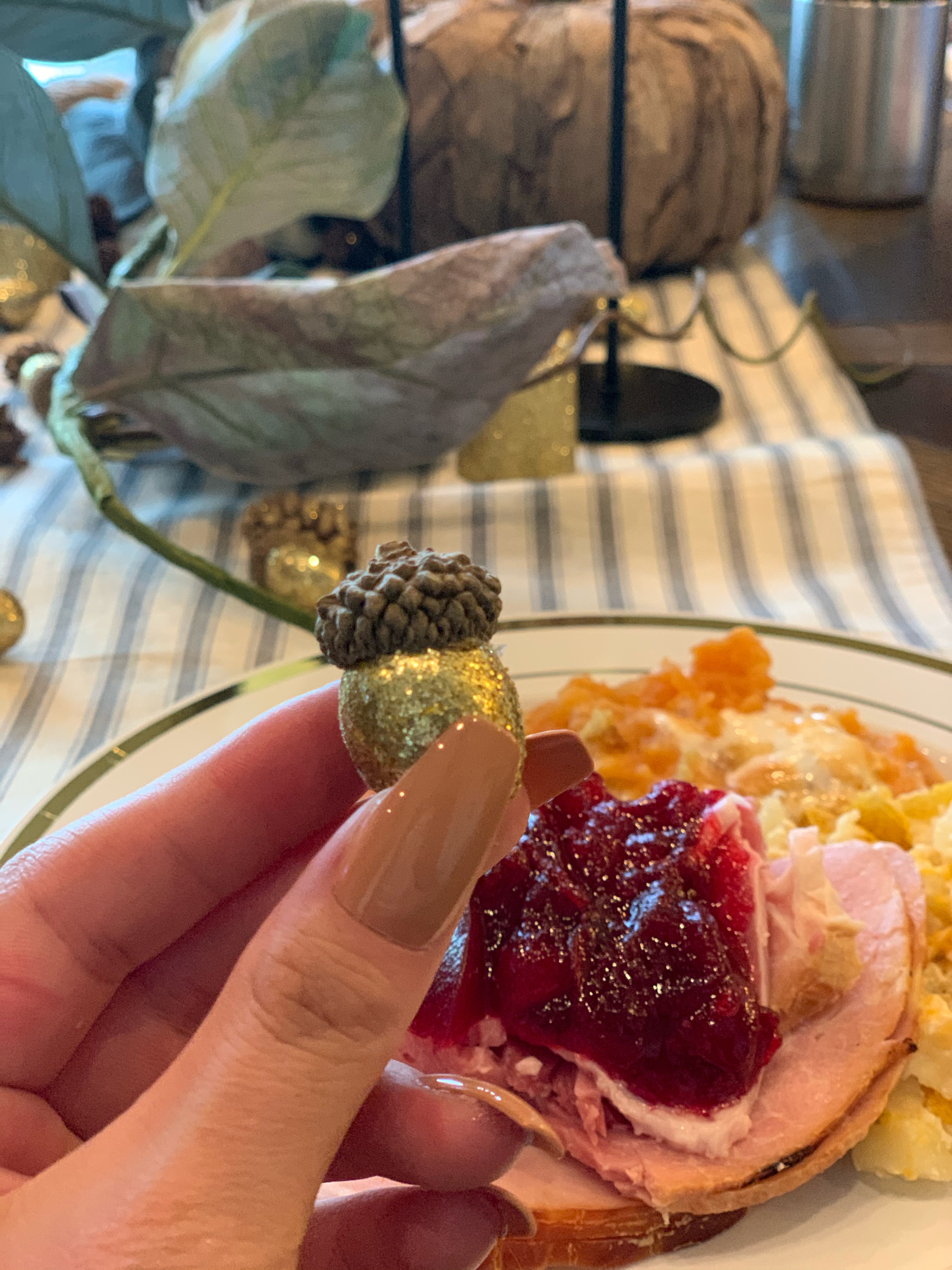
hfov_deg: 28.0
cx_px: 476
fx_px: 1907
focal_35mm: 52
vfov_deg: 36.8
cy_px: 635
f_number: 2.4
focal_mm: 6
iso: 250
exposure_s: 1/60
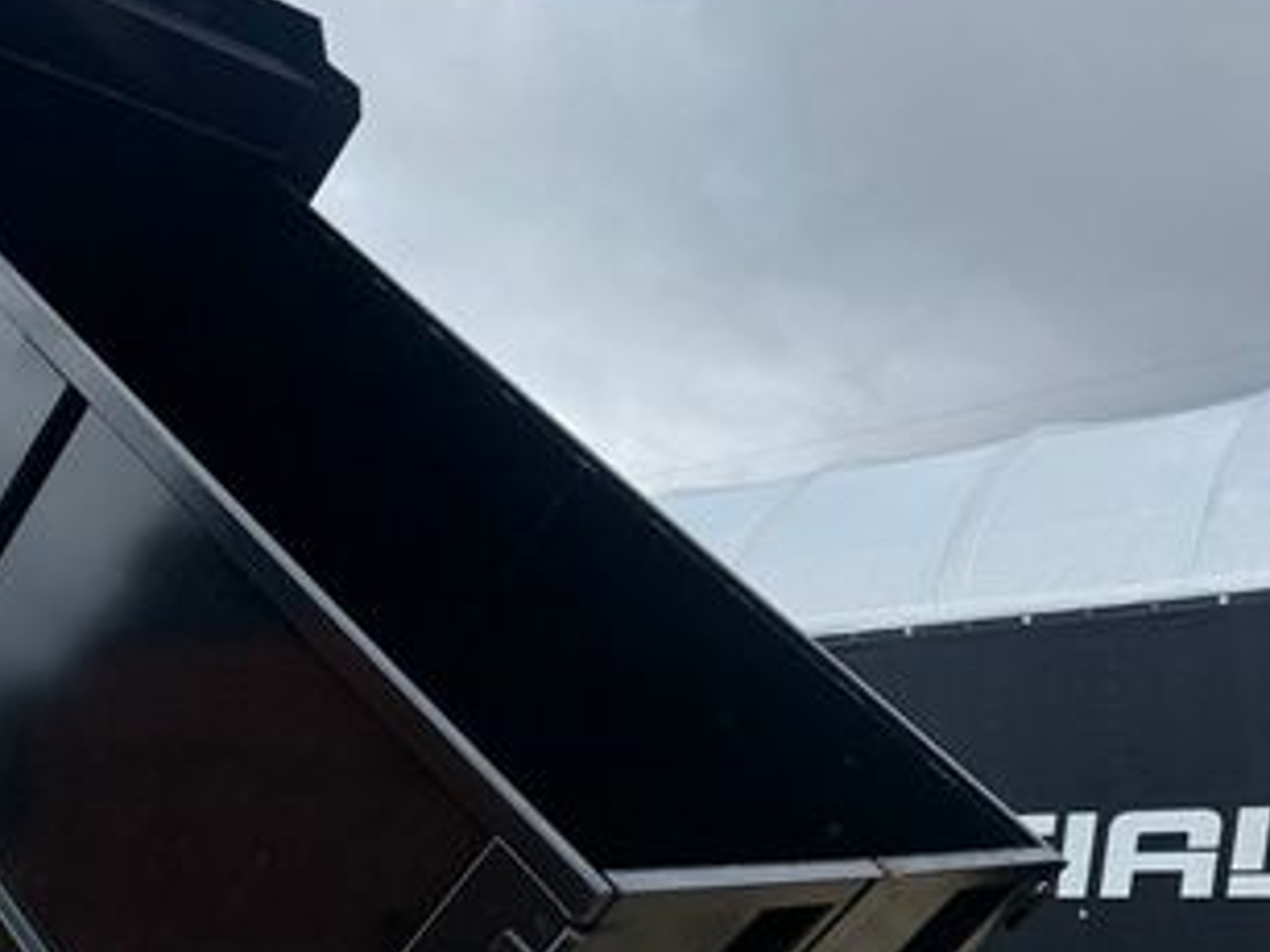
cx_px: 116
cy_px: 671
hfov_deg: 35.8
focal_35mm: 50
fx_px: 1834
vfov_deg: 28.8
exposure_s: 1/4167
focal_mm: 6.76
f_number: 1.78
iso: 80
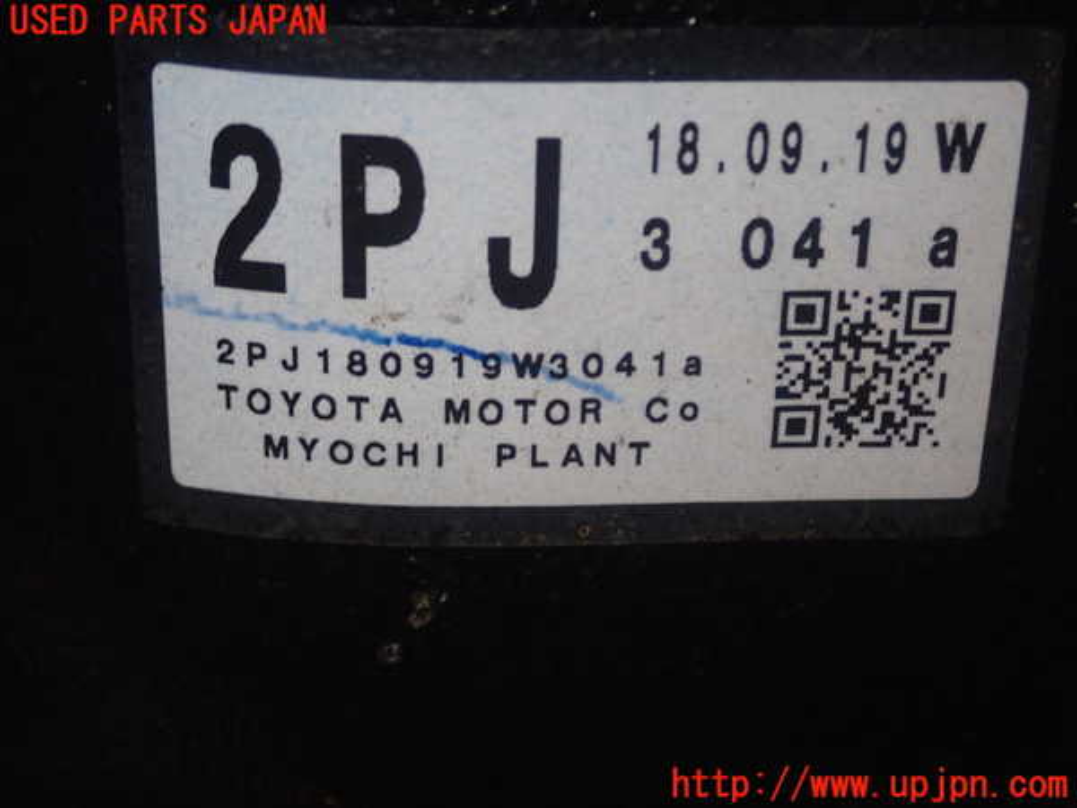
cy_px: 404
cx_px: 538
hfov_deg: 27.4
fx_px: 2209
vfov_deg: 20.7
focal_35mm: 71
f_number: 3.9
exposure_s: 1/60
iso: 500
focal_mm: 12.73
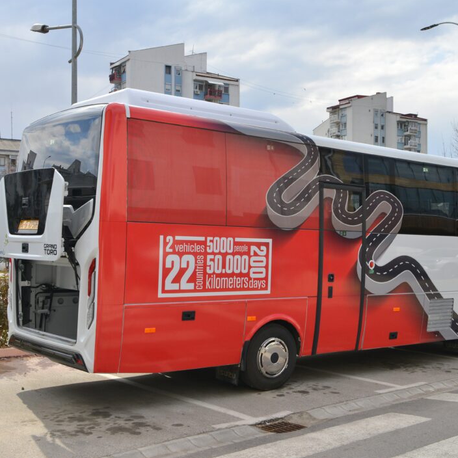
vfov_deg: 34.7
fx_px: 733
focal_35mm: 49
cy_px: 230
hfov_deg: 34.6
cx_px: 263
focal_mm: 38
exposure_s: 1/2000
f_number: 8
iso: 640
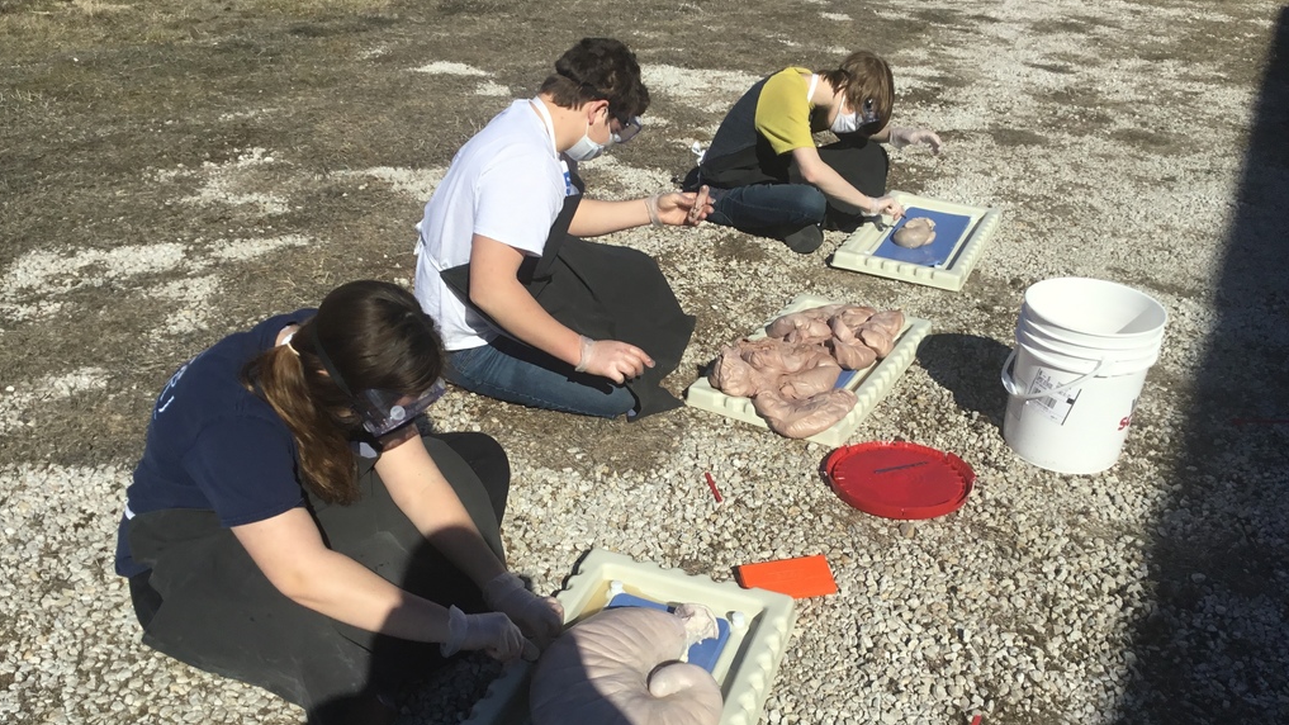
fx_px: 1162
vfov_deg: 34.6
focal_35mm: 34
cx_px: 643
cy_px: 426
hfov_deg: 58.0
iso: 25
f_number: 2.4
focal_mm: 3.3
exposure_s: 1/2551
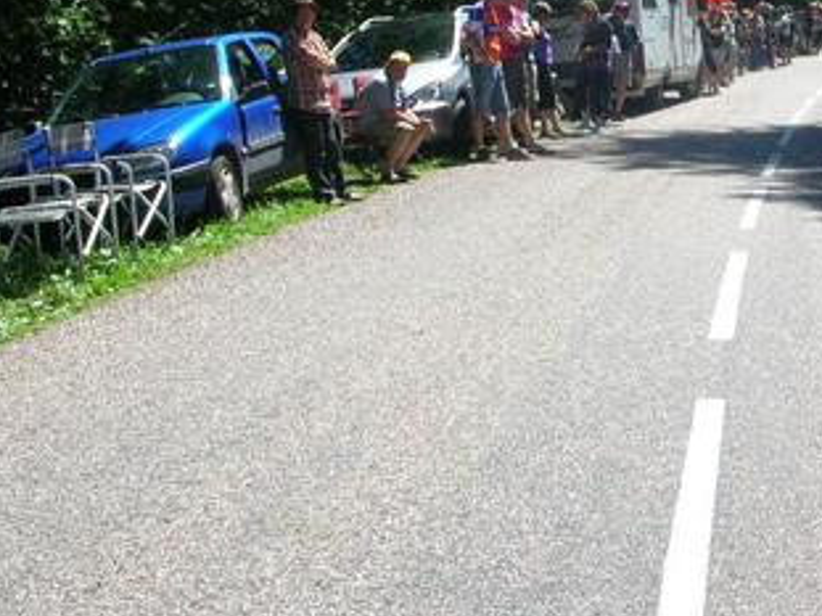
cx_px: 796
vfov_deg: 19.9
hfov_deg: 25.8
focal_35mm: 72
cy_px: 24
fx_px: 1709
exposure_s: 1/173
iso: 50
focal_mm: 5.8
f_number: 5.6
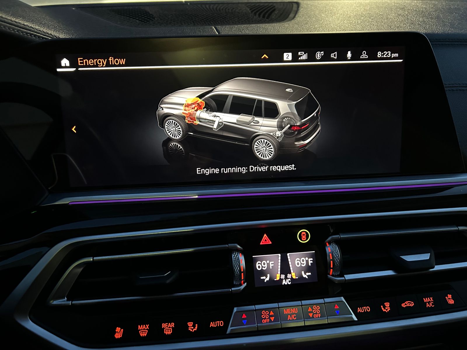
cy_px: 175
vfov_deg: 53.1
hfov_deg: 67.3
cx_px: 234
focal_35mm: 26
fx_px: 351
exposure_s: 1/27
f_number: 1.5
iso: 1000
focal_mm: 5.7
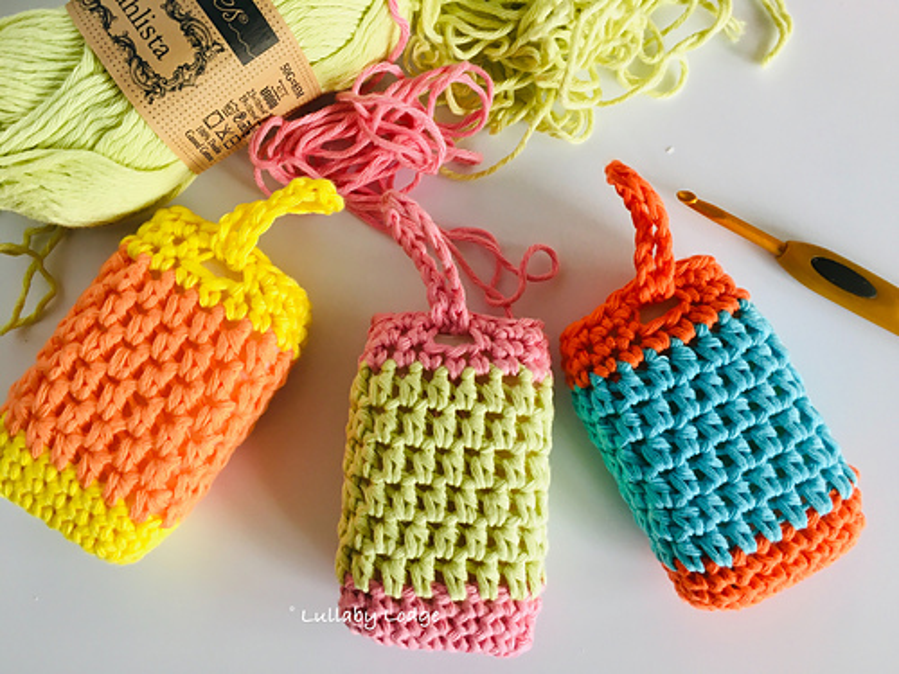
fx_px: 753
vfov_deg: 48.2
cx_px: 450
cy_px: 337
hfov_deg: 61.7
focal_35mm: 29
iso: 40
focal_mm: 4.15
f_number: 2.2
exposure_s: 1/33
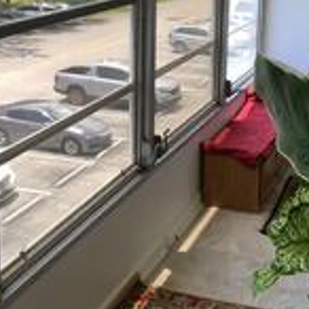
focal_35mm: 70
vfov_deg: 24.5
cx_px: 138
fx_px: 707
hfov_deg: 24.6
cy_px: 95
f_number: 1.8
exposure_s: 1/120
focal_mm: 3
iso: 20
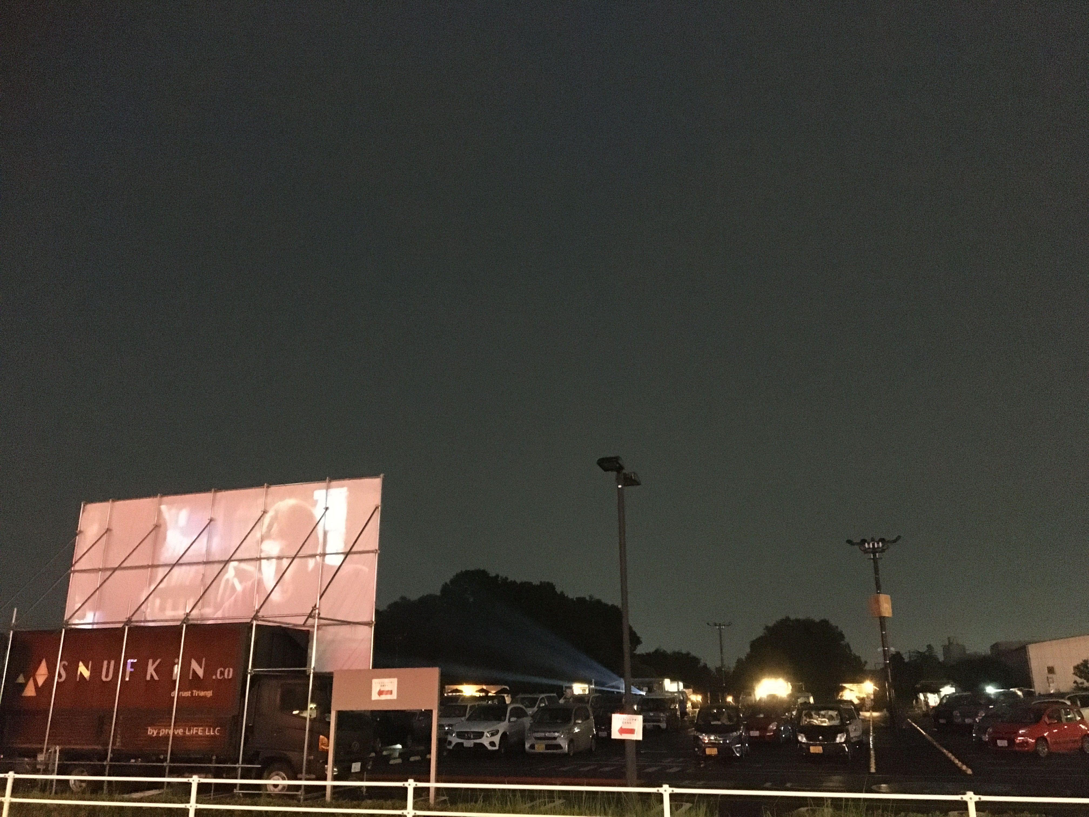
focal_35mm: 29
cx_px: 544
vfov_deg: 48.2
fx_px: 912
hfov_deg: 61.7
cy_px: 408
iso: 2000
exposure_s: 1/15
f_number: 2.2
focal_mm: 4.15
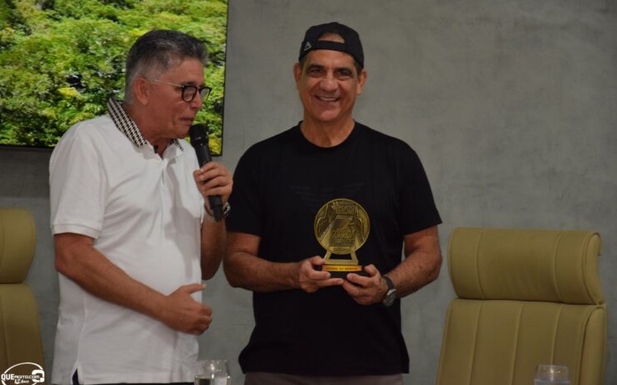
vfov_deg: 8.1
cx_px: 308
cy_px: 186
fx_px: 2715
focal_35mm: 162
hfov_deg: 13.0
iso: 800
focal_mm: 105
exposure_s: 1/80
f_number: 5.6
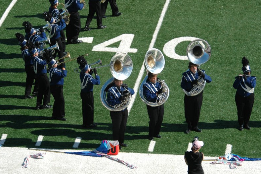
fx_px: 1652
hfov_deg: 9.0
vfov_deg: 6.0
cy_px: 87
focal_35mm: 228
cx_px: 129
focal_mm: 150
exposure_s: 1/800
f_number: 7.1
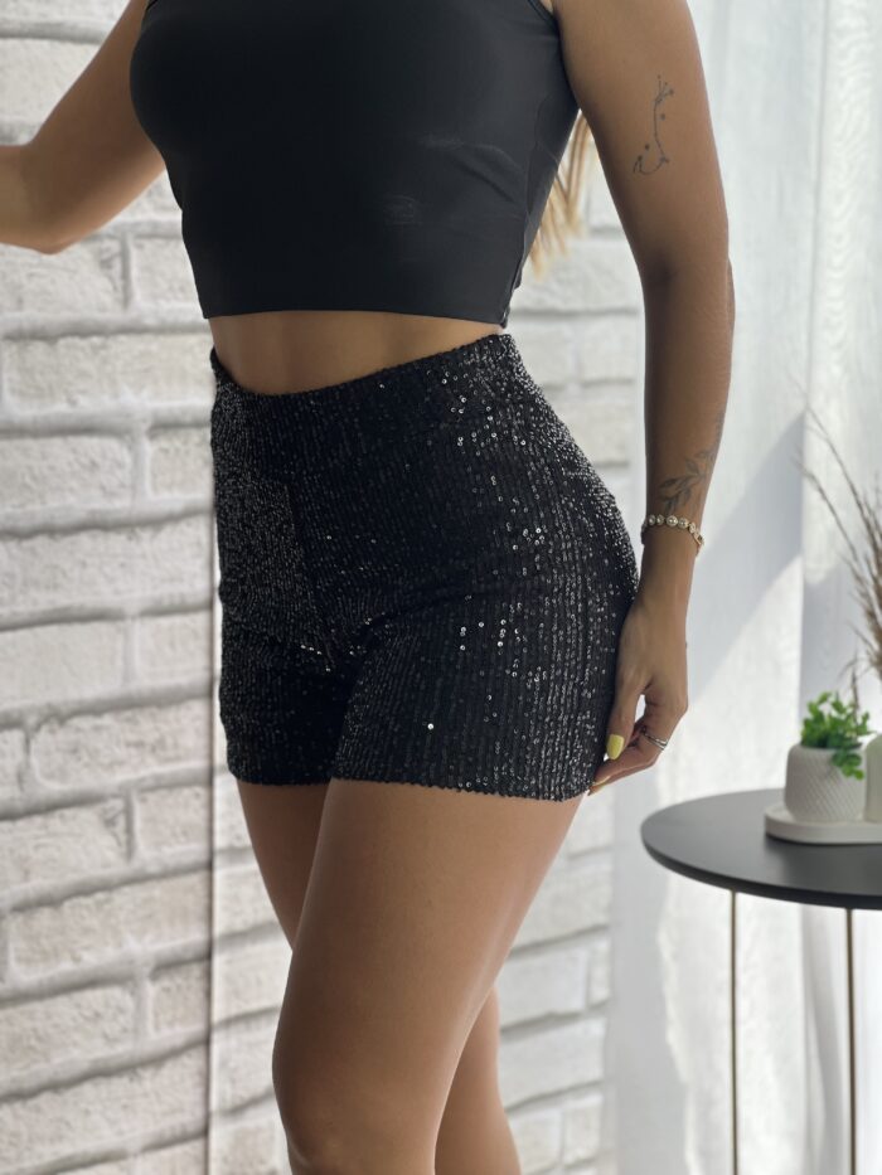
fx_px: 2615
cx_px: 441
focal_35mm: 77
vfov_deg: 25.3
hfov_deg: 19.1
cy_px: 588
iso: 32
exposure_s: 1/120
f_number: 2.8
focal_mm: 9
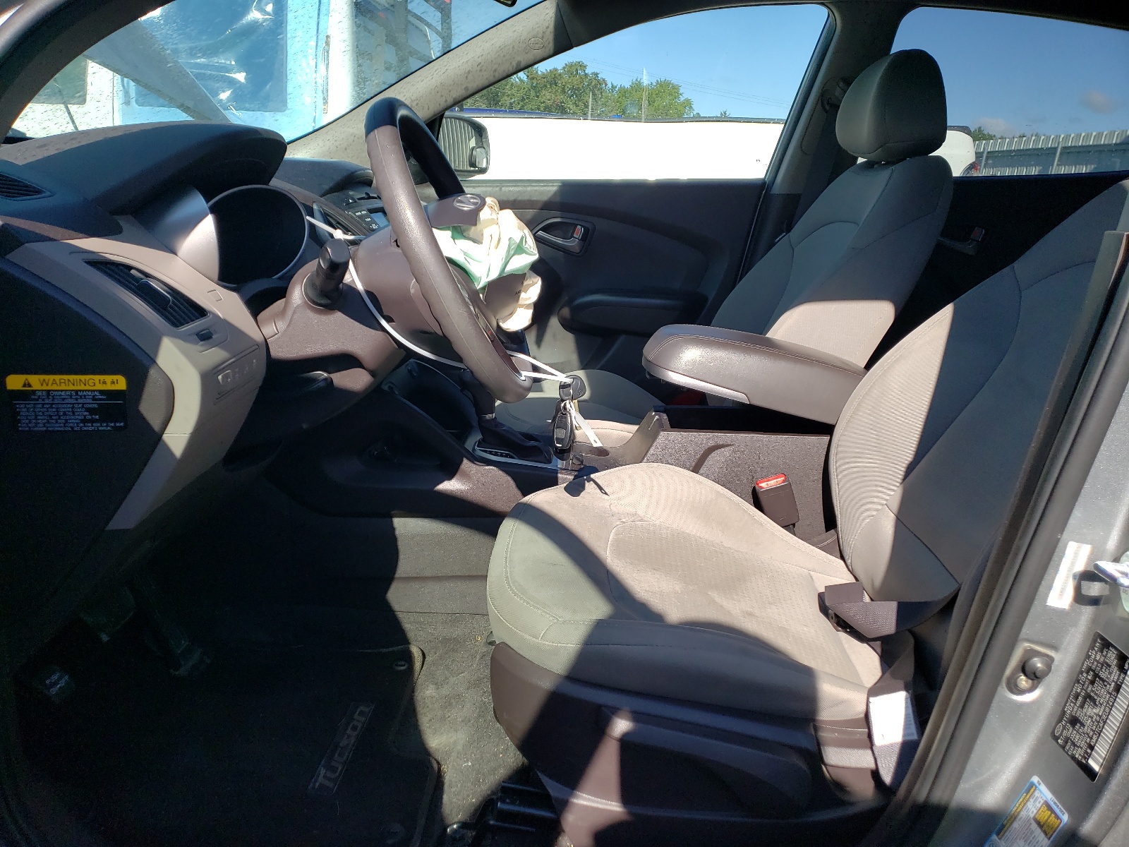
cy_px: 424
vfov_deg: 53.1
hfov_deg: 67.3
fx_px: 848
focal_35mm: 26
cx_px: 564
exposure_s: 1/1667
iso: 50
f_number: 1.5
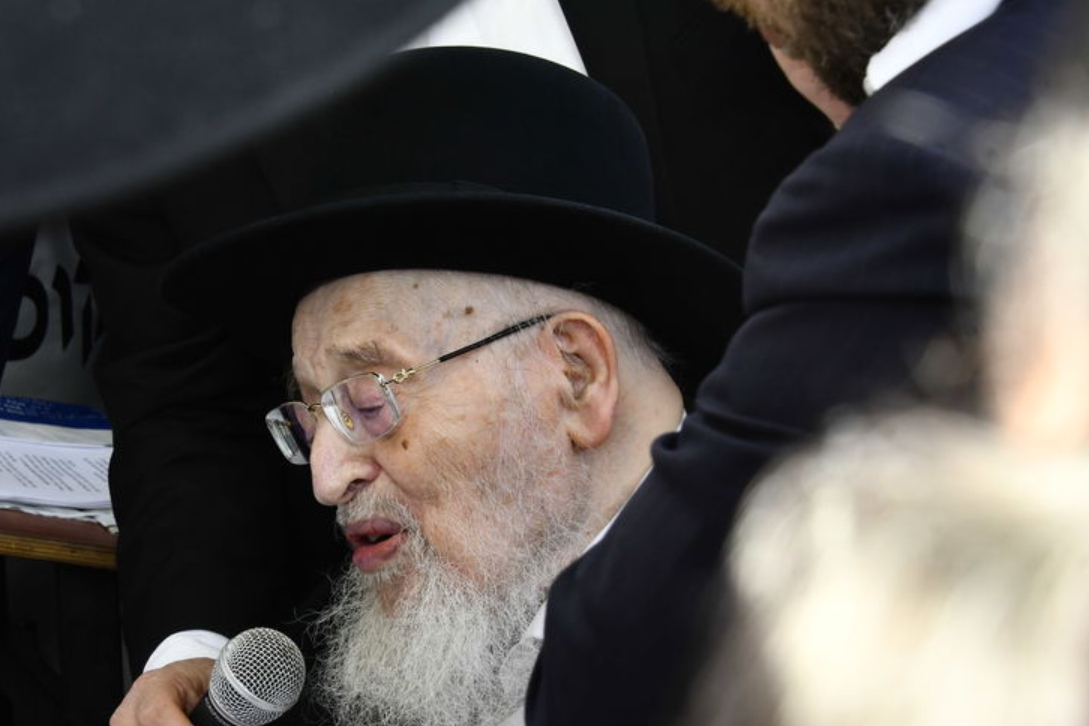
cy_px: 422
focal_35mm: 135
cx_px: 381
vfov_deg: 10.2
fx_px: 4083
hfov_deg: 15.2
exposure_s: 1/80
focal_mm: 70
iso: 400
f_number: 11
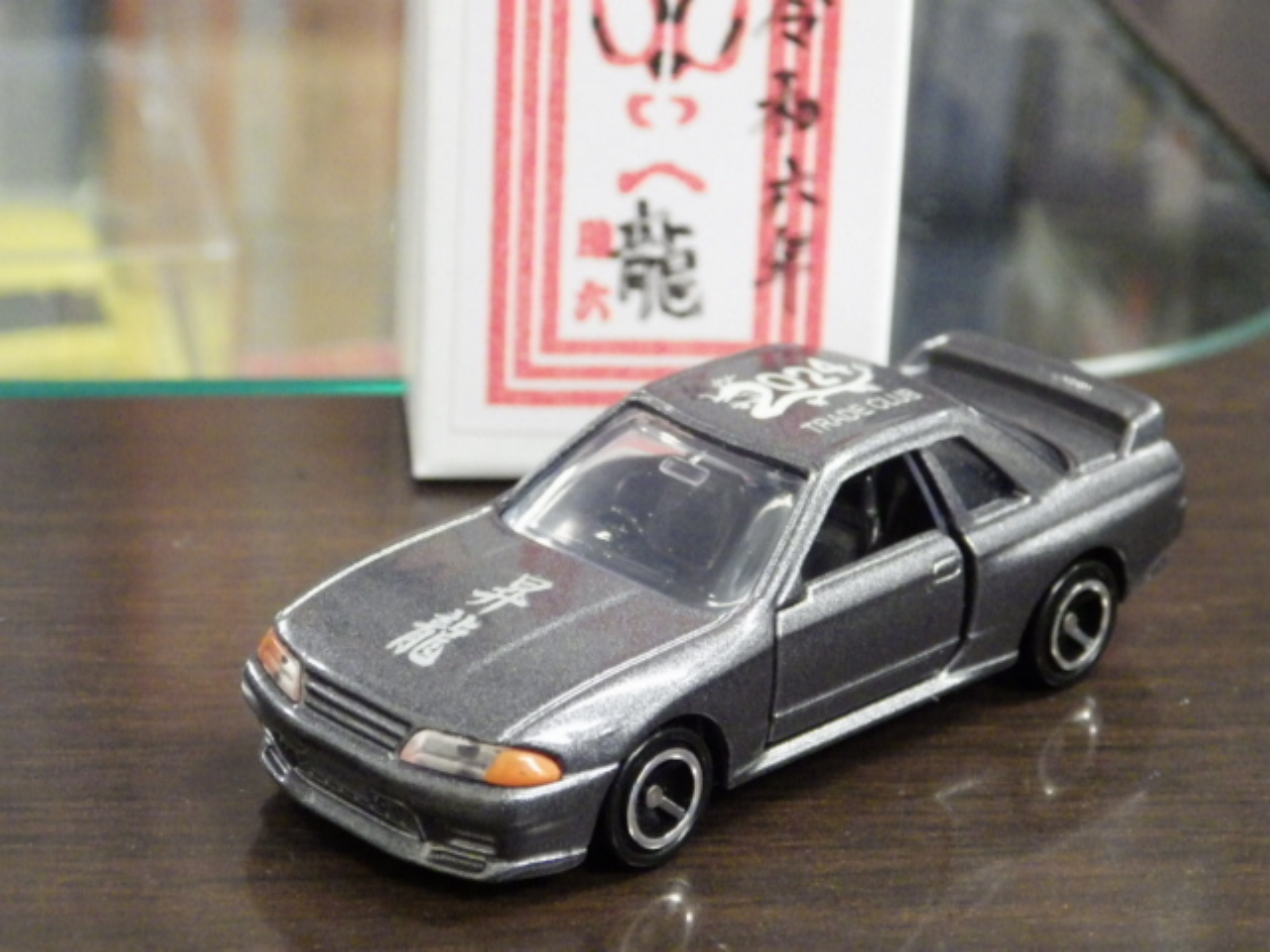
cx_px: 635
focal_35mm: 103
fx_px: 3779
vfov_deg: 14.4
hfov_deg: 19.1
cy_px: 476
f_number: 4.6
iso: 1600
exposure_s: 1/30
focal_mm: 18.4
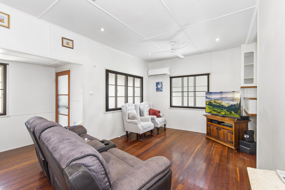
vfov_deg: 77.3
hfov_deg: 100.4
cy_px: 95
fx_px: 119
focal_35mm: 15
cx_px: 142
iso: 320
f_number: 8
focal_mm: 10
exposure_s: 1/5
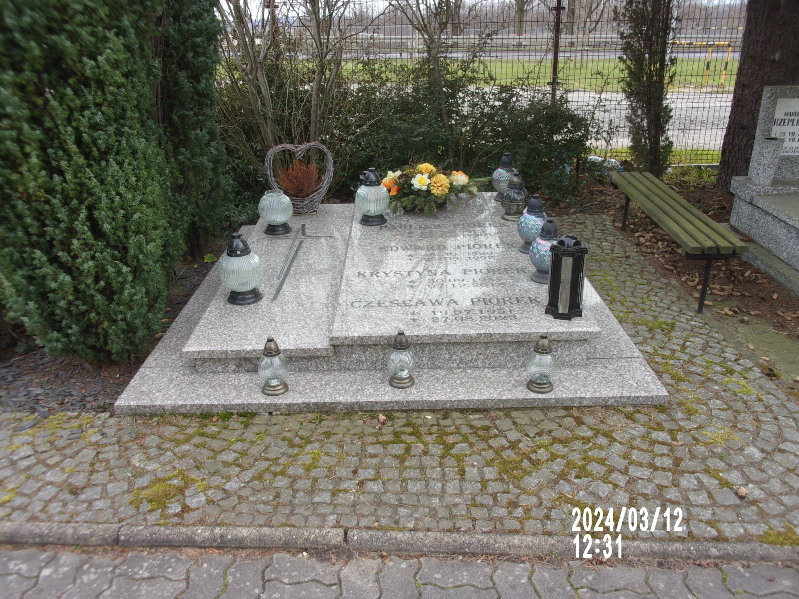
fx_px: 646
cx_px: 400
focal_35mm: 28
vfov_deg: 49.7
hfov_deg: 63.4
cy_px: 300
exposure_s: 1/140
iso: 80
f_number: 3.9
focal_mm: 5.1
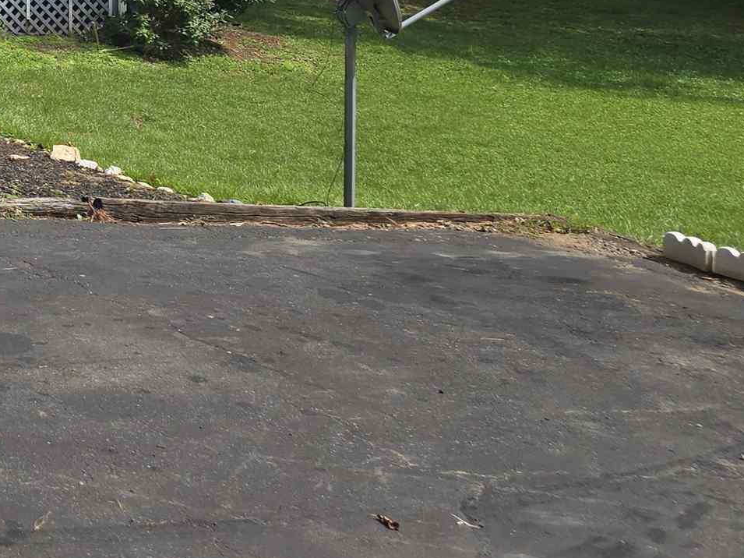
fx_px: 1590
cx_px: -393
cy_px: -279
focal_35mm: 74
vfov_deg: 17.8
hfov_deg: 21.7
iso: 12
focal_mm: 6.3
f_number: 1.7
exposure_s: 1/440
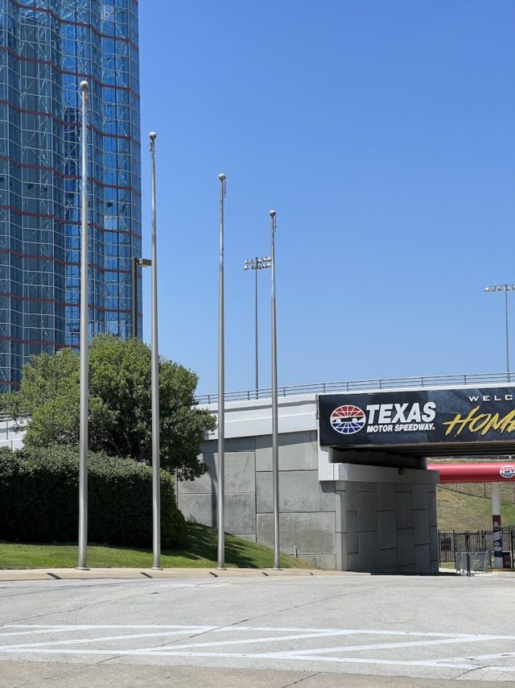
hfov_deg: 19.1
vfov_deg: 25.3
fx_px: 1528
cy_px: 344
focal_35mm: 77
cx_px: 258
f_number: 2.8
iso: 32
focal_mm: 9
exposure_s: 1/978
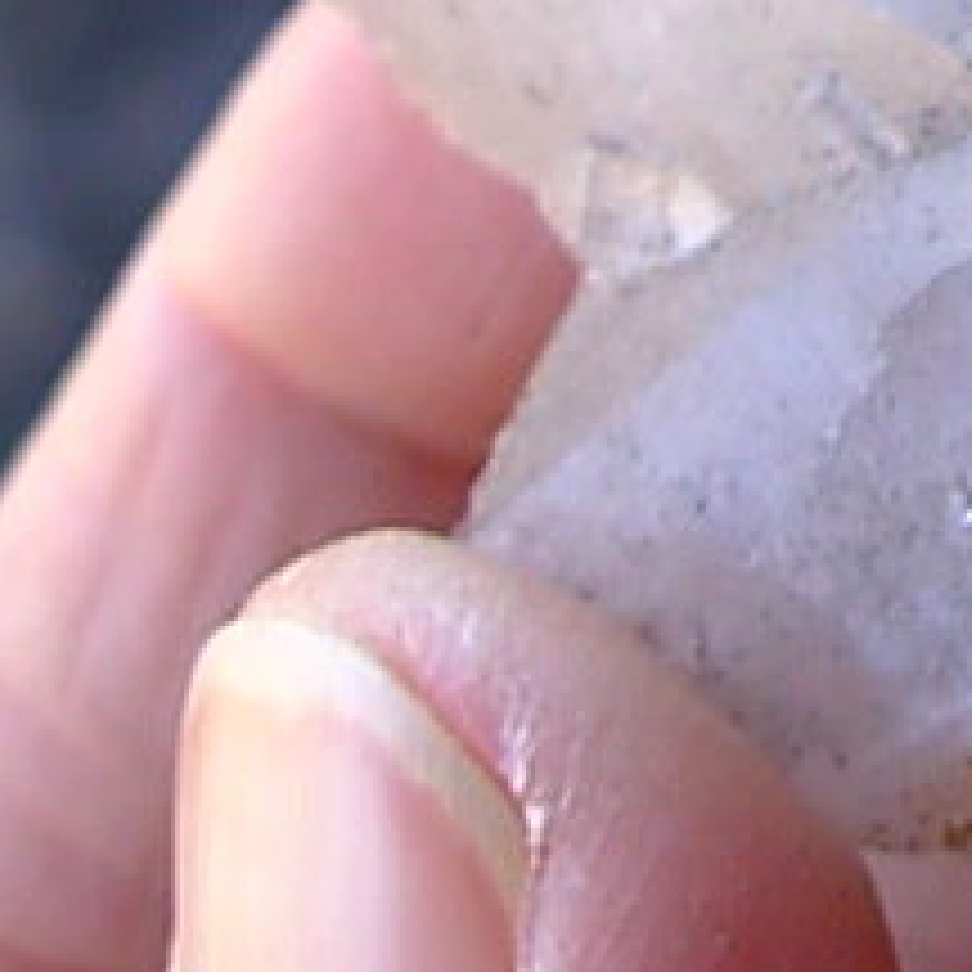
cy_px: -621
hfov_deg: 10.7
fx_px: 5051
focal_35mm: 159
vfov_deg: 10.5
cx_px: 1328
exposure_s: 1/83
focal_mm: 6.3
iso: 50
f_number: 2.9
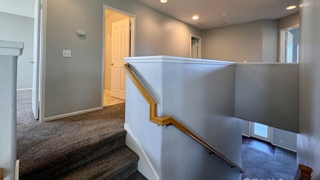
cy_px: 65
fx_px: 136
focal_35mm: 16
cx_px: 153
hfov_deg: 99.3
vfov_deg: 65.8
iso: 250
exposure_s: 1/120
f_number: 2.2
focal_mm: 2.22
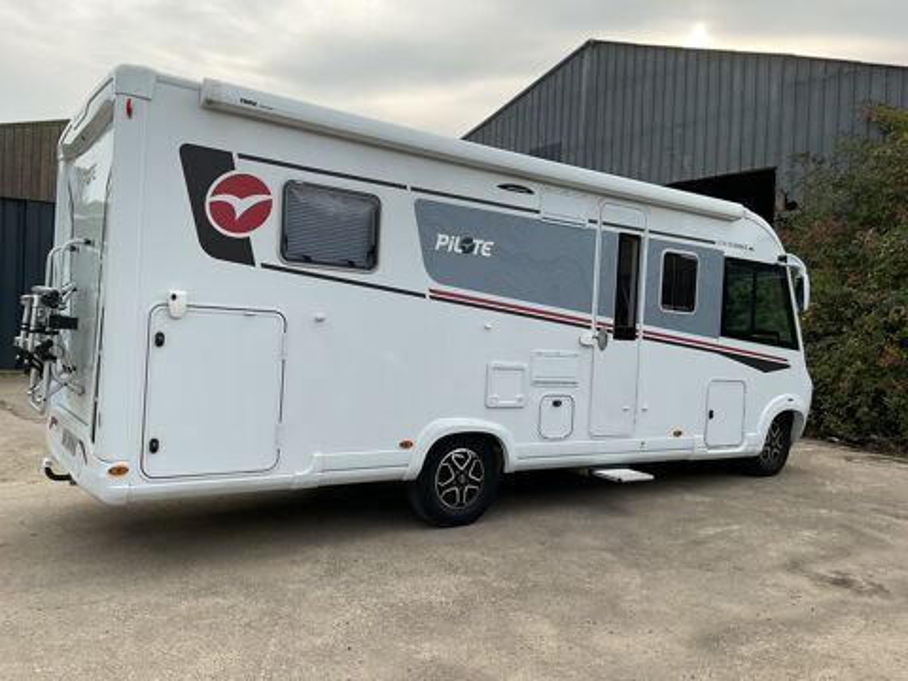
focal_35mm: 29
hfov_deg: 61.7
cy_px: 340
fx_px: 761
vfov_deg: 48.2
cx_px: 454
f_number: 1.8
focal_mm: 3
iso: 16
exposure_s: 1/728
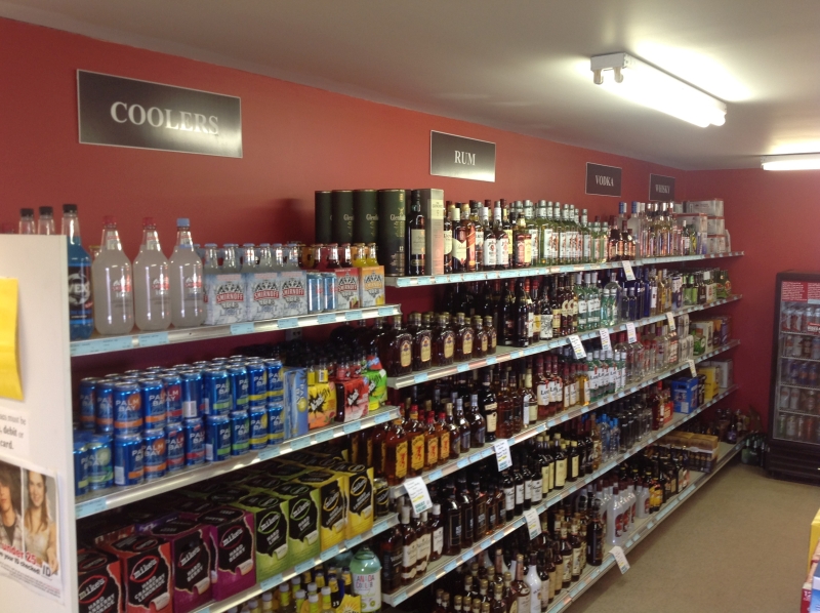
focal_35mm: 35
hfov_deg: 52.7
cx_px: 410
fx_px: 828
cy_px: 306
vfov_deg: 40.6
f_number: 2.4
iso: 50
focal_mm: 4.28
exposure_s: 1/17
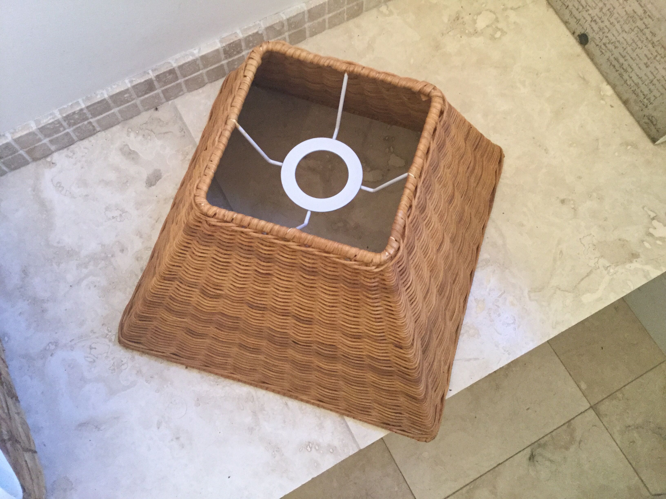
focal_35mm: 31
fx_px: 596
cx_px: 333
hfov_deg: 58.4
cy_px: 250
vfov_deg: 45.4
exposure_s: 1/33
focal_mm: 3.3
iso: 200
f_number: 2.4
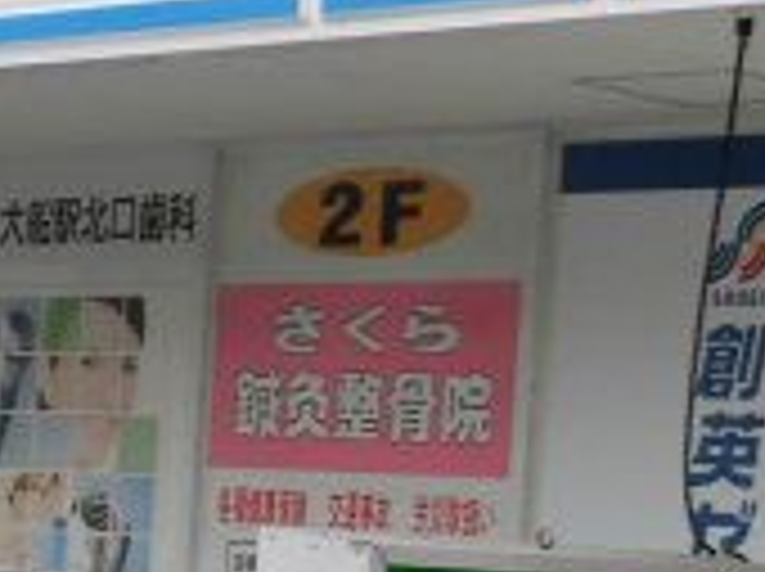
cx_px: -220
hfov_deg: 11.9
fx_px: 3575
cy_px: 401
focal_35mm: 162
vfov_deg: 9.1
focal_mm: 7.72
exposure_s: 1/250
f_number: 3.8
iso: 100
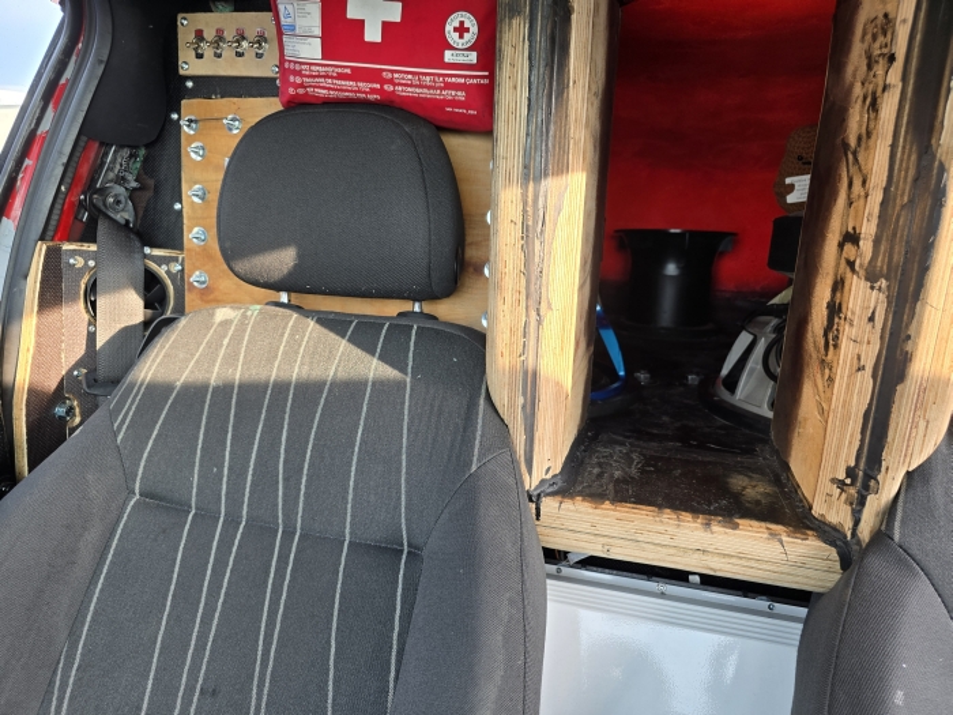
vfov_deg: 58.9
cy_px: 358
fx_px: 633
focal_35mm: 23
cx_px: 476
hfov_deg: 73.9
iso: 64
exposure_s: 1/180
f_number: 1.7
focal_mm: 6.3
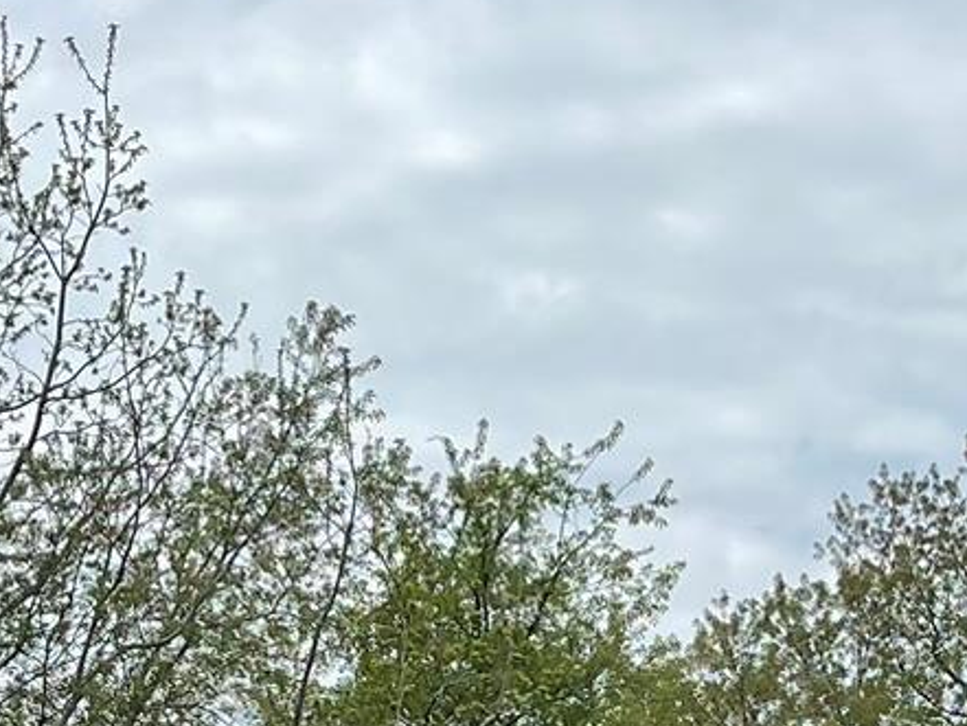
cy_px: 1233
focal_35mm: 116
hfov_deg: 16.7
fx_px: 3241
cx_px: 936
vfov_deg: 11.9
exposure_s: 1/3922
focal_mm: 5.1
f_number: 1.6
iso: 32
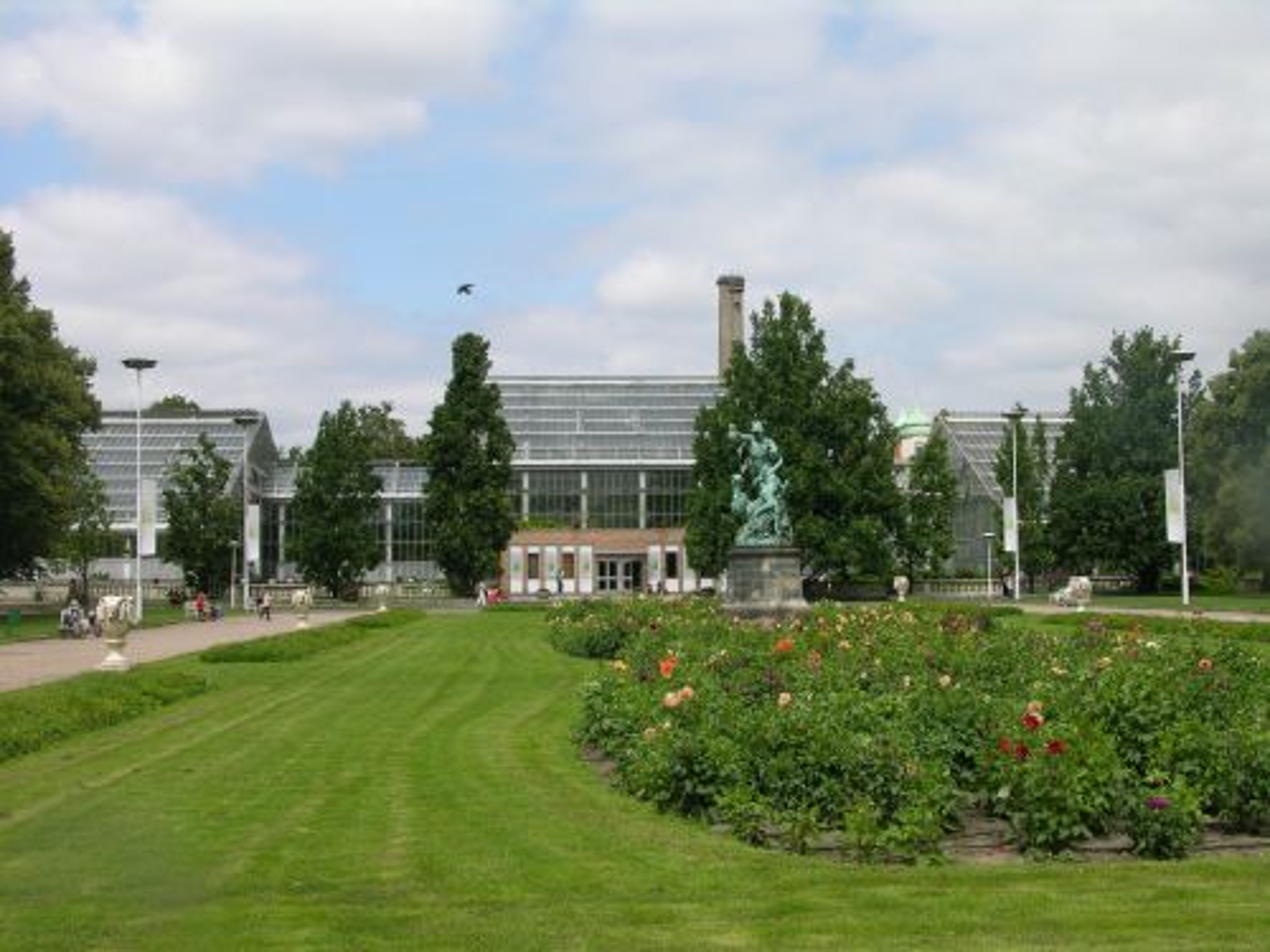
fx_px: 1834
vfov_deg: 29.1
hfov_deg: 38.2
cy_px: 476
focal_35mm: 50
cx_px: 635
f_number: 6.8
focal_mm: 12.7
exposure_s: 1/228
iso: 50
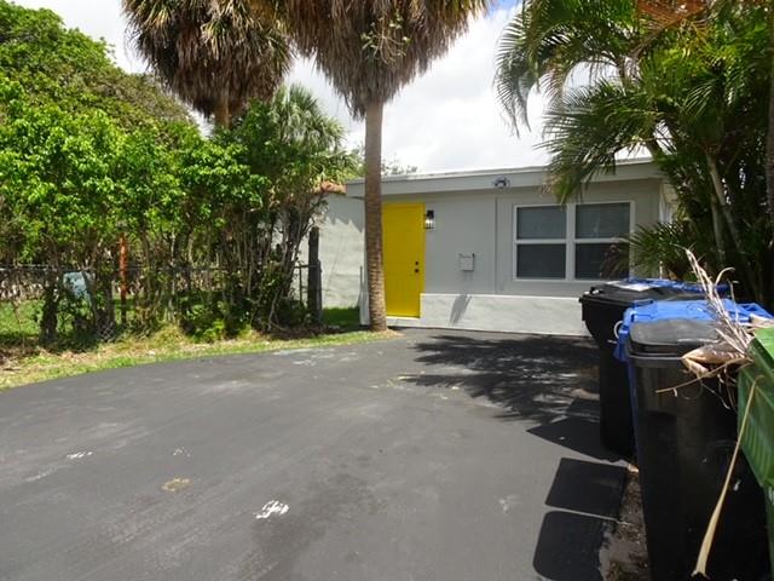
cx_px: 387
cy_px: 290
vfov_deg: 56.8
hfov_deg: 71.6
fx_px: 537
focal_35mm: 24
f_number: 3.5
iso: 80
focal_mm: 4.1
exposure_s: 1/640
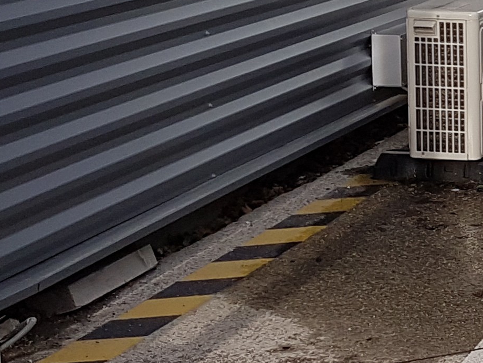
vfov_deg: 12.9
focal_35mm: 114
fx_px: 1591
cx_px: 821
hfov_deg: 15.3
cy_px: 51
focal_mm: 4.2
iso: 40
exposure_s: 1/1608
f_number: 1.7
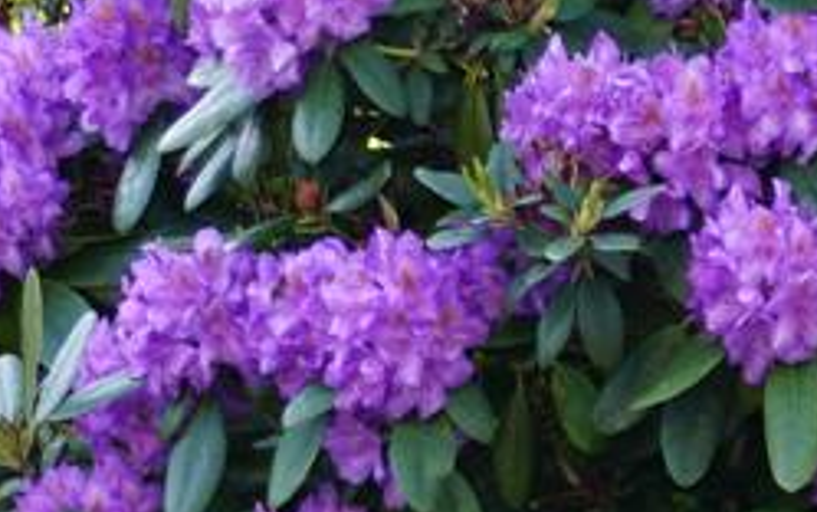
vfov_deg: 2.2
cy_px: 466
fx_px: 13540
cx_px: 1263
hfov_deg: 3.4
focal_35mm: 608
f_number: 4.5
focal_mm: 55
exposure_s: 1/100
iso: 200
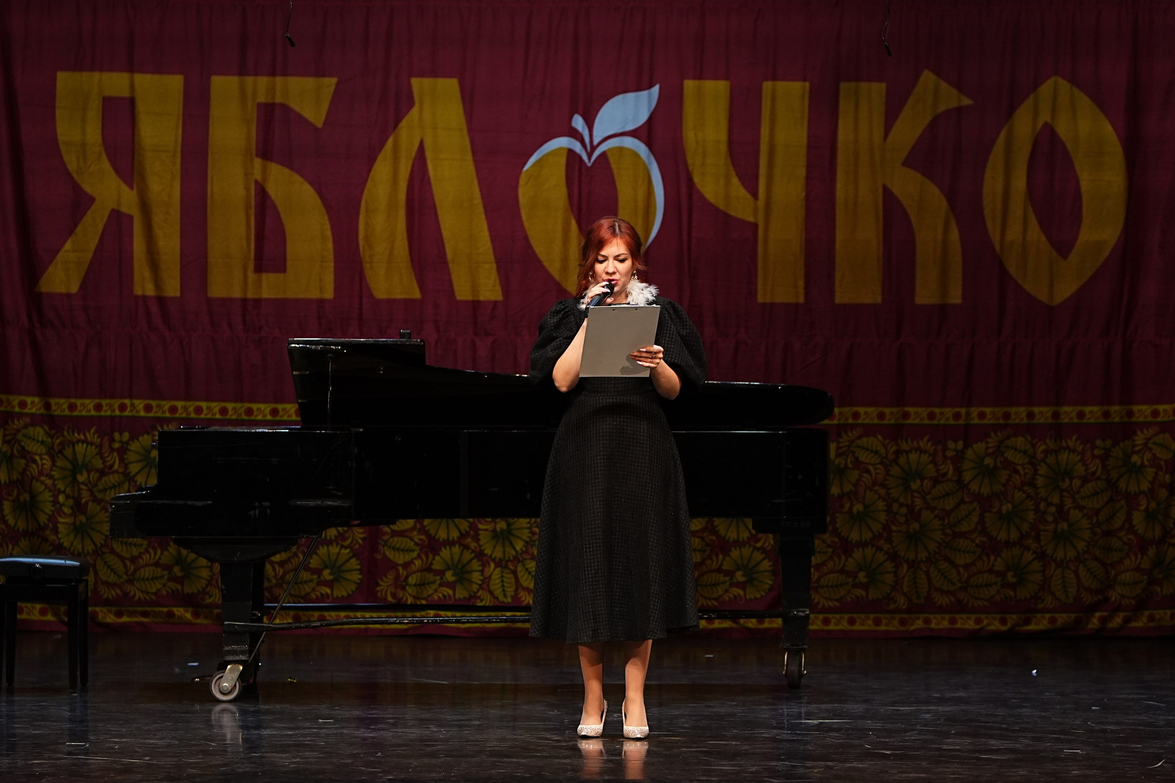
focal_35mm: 150
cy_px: 392
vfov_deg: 9.1
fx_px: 4896
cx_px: 588
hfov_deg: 13.7
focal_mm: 100
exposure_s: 1/400
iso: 1600
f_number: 3.2
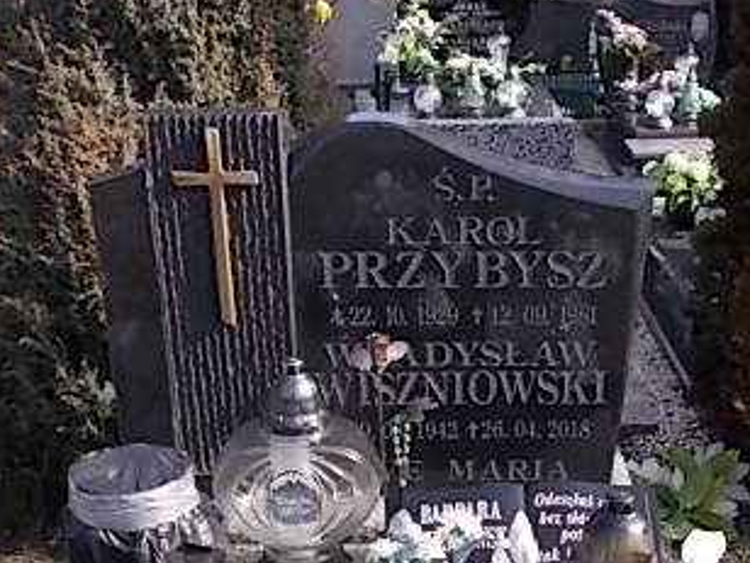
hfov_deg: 35.3
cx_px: 482
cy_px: 448
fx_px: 1170
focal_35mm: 54
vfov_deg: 26.5
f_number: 3.2
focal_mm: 4.6
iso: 80
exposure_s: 1/400
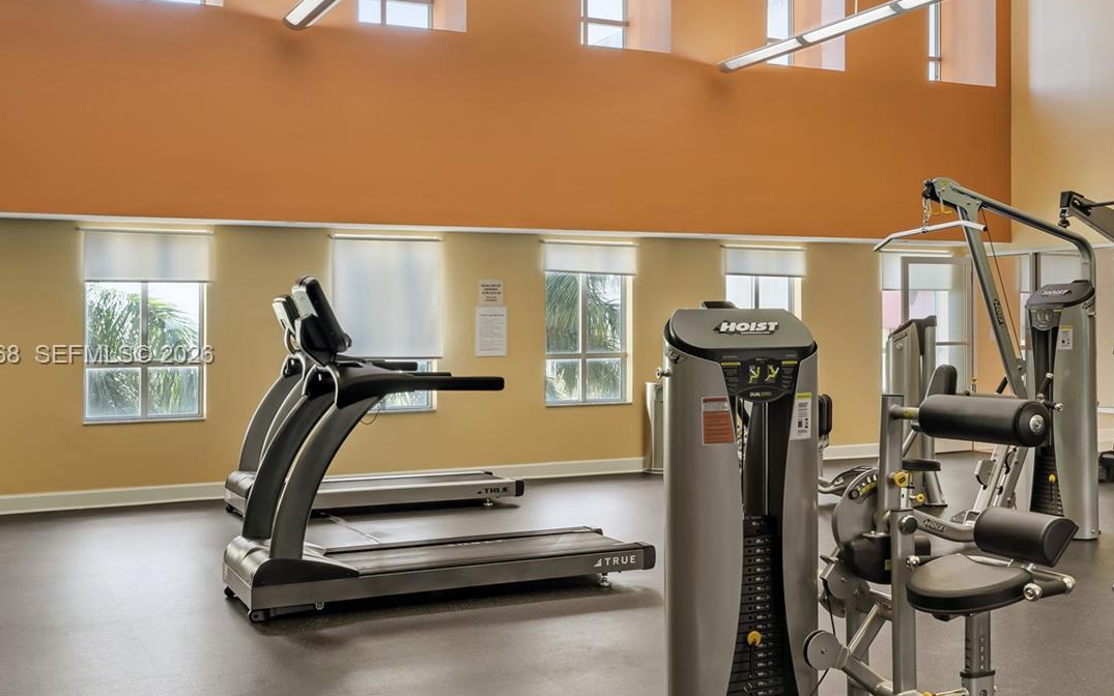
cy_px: 356
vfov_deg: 29.2
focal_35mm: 44
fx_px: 1336
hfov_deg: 44.8
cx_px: 720
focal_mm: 29
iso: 100
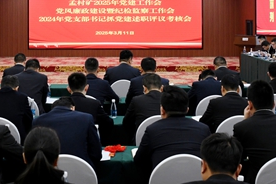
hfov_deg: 31.9
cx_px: 123
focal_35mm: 63
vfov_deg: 21.2
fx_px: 483
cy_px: 28
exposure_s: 1/160
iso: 1600
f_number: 6.3
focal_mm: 29
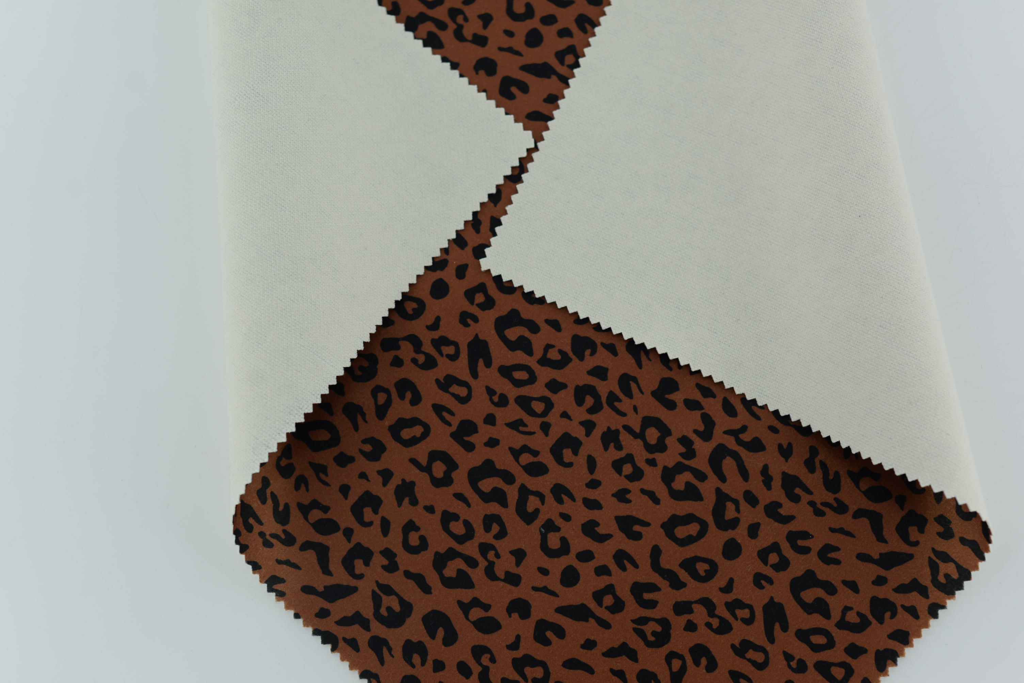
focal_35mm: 50
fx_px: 1423
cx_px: 512
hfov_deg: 39.6
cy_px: 342
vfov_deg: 27.0
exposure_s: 1/200
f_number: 3.5
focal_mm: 50
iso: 100
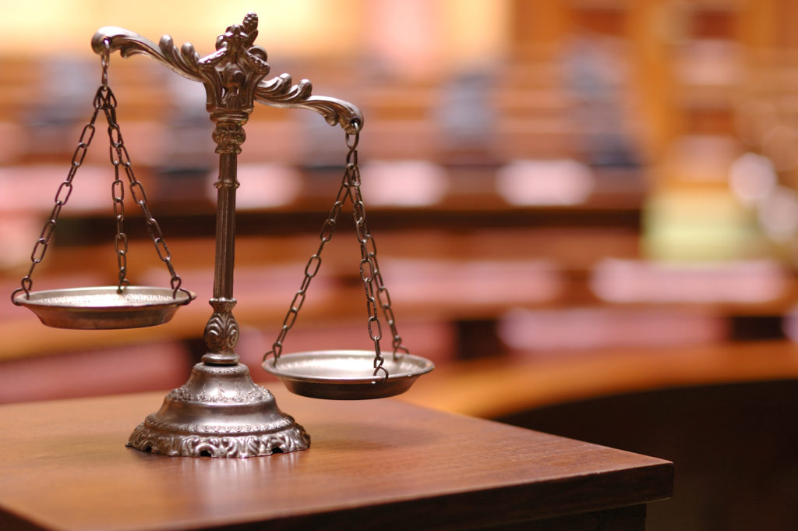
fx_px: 1661
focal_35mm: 75
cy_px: 266
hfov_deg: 27.0
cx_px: 399
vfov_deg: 18.2
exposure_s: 1/60
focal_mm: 50
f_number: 2.2
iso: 200
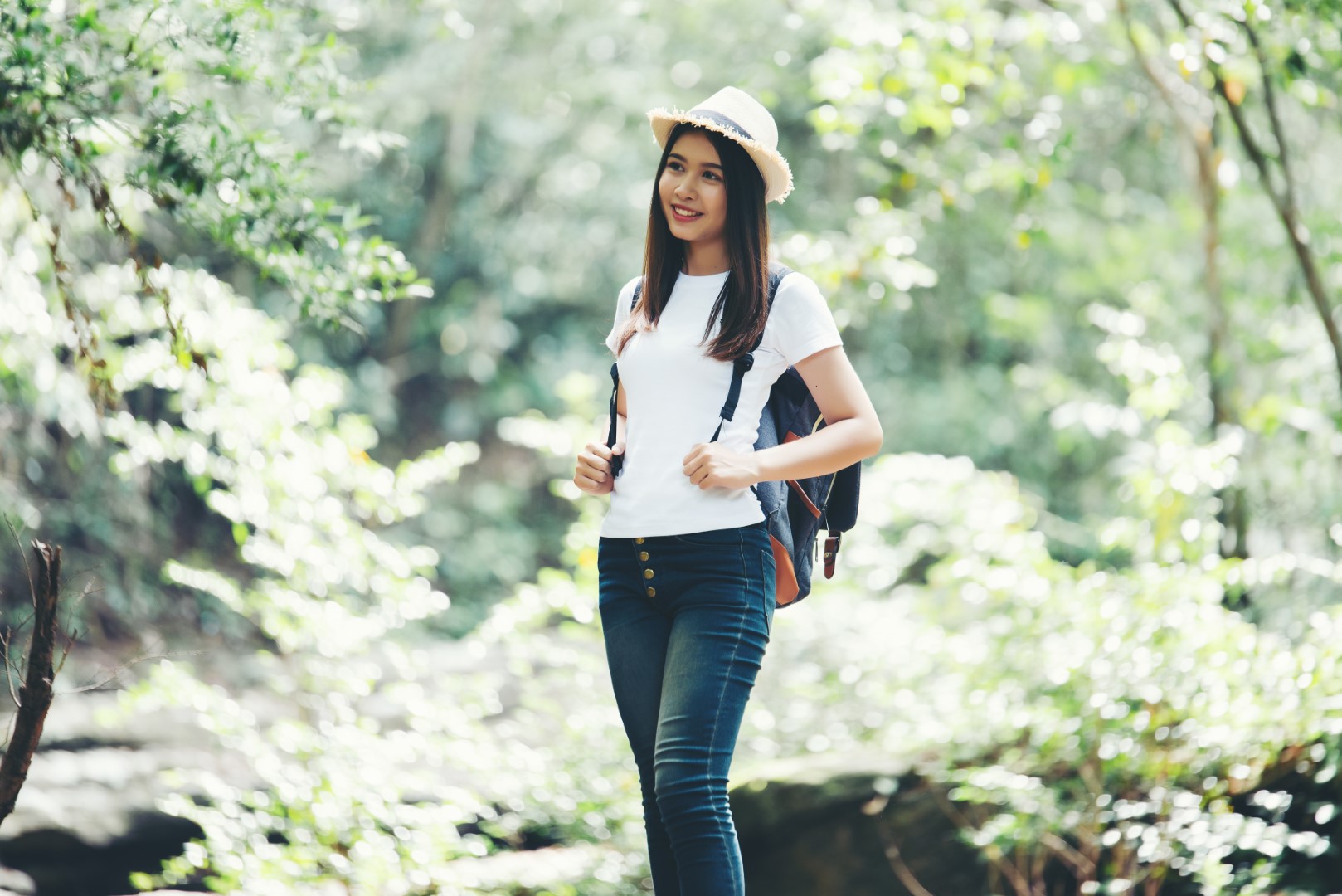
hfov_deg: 10.3
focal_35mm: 200
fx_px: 7458
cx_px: 671
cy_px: 448
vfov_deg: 6.9
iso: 200
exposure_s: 1/125
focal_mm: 200
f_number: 2.8
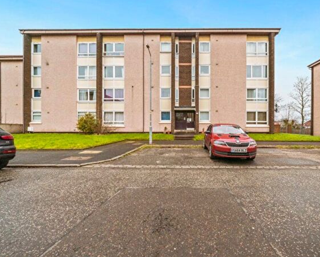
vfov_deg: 88.0
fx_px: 133
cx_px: 190
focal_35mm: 14
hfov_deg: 99.5
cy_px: 125
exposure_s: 1/20
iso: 800
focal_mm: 12
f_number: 22
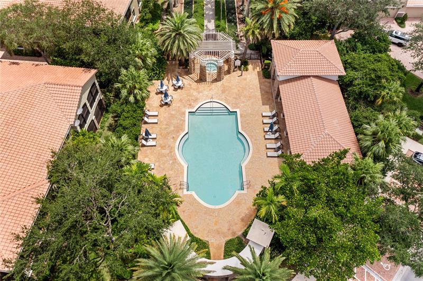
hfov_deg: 65.5
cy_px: 140
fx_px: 329
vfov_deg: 46.3
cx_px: 212
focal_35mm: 28
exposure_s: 1/2000
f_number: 2.8
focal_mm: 10.26
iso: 200
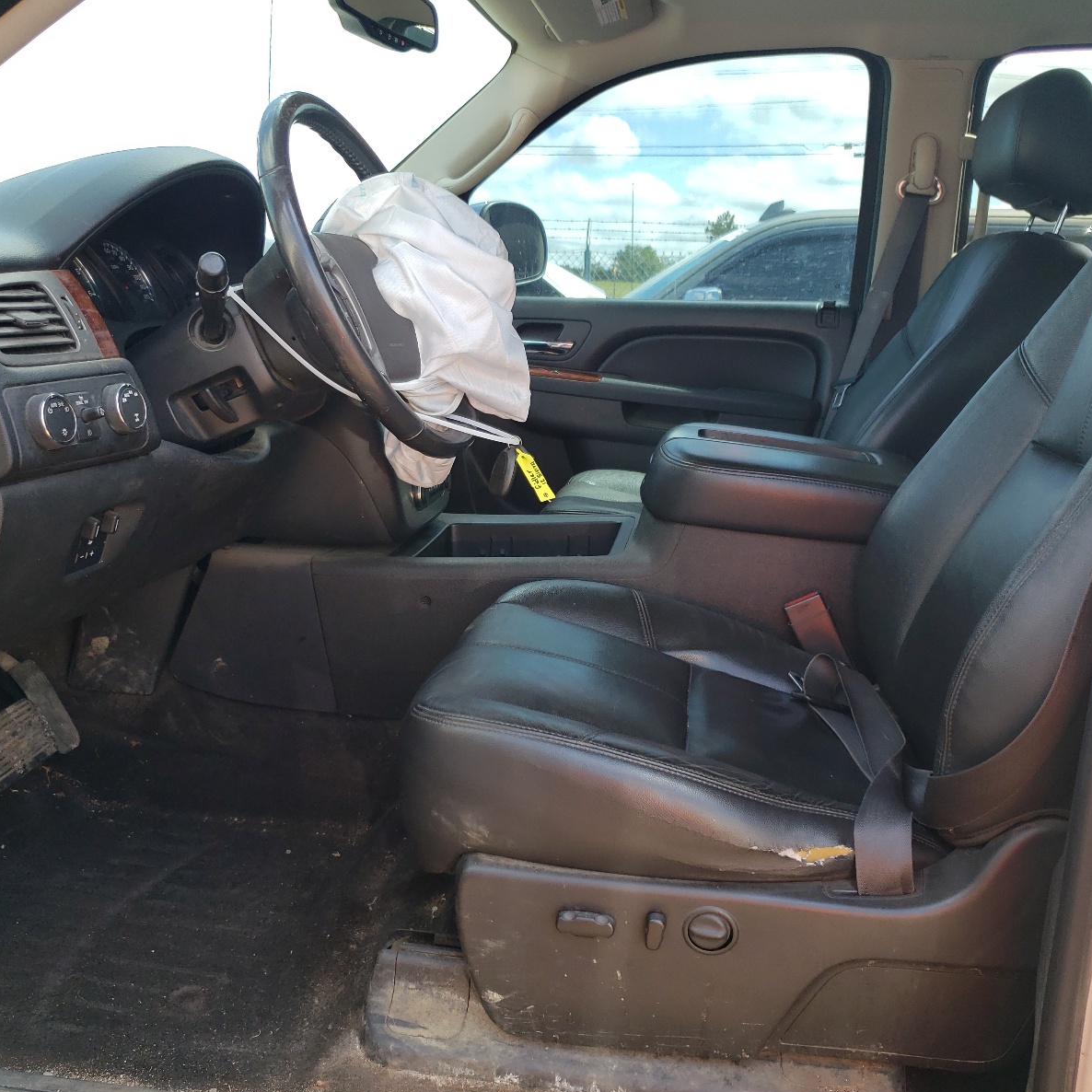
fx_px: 1106
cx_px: 571
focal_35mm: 31
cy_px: 552
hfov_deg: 52.5
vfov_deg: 52.5
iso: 50
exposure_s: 1/312
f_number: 1.5
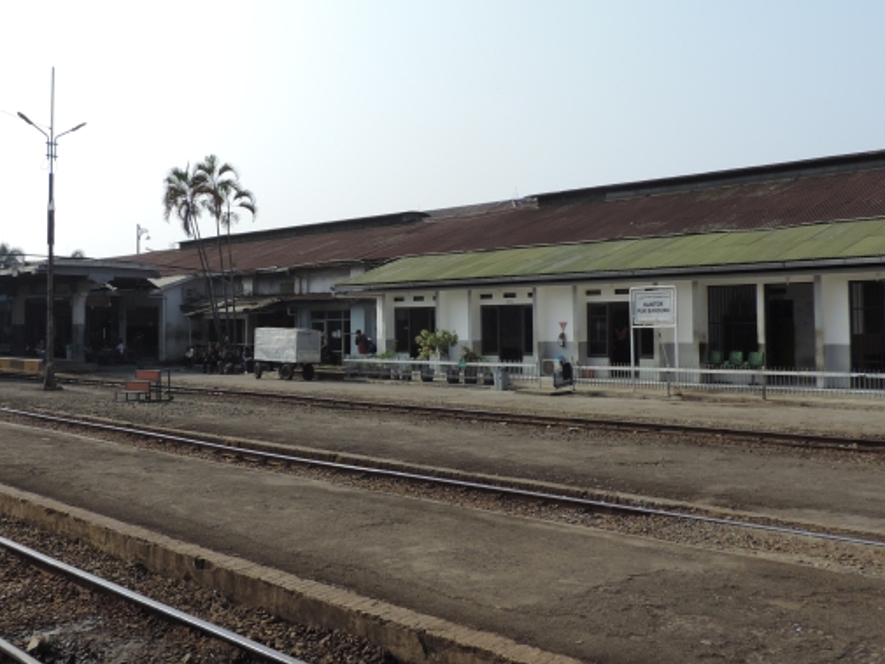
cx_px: 365
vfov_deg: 37.7
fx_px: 972
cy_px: 287
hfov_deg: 48.7
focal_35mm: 38
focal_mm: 4.3
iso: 80
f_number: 3
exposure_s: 1/1250
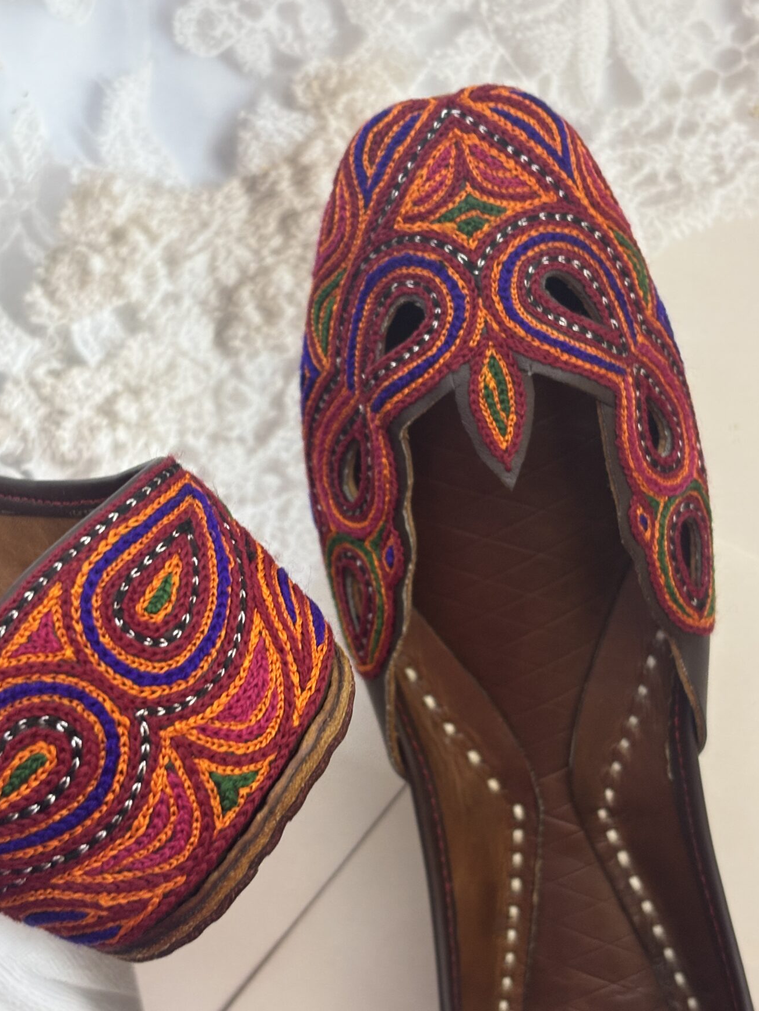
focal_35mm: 59
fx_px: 1725
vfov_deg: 32.7
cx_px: 363
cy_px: 523
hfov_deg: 24.8
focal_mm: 5.96
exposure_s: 1/50
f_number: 1.6
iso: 125
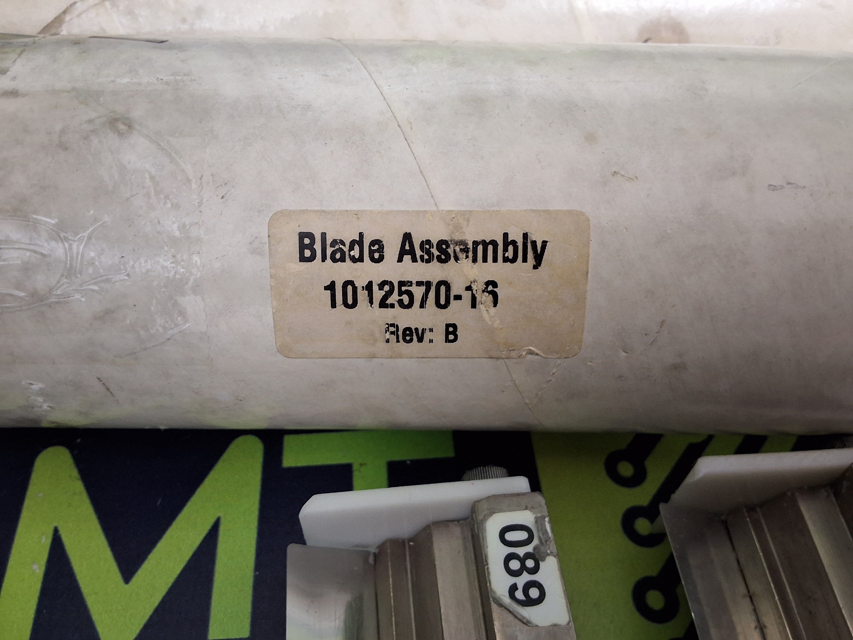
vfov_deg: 49.7
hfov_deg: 63.4
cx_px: 426
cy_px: 320
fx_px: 690
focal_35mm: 28
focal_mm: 2.91
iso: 250
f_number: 1.9
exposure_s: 1/24
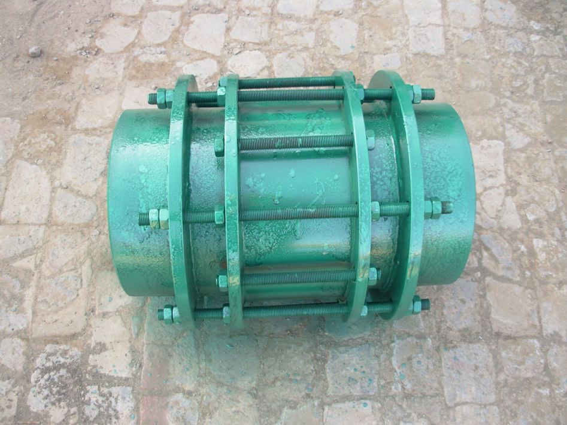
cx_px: 284
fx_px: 622
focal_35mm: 38
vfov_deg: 37.7
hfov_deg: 49.0
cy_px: 212
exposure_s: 1/98.7
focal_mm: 6.3
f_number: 2.9
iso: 50
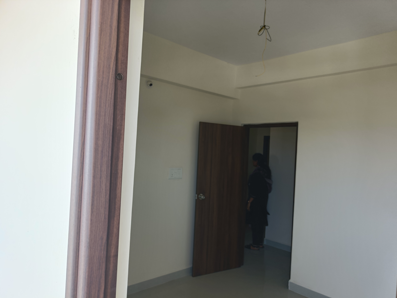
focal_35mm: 25
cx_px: 198
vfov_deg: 54.9
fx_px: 287
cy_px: 149
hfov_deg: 69.4
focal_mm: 4.7
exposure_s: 1/100
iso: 200
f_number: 1.7
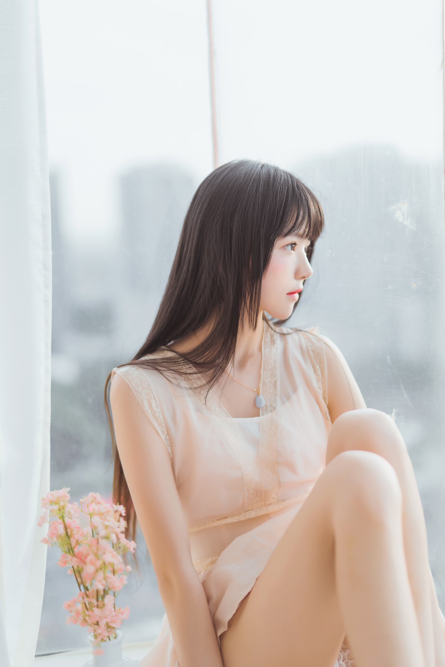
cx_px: 222
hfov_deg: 27.0
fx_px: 927
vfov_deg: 39.6
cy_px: 334
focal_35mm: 50
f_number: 1.4
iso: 100
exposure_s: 1/400
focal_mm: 50
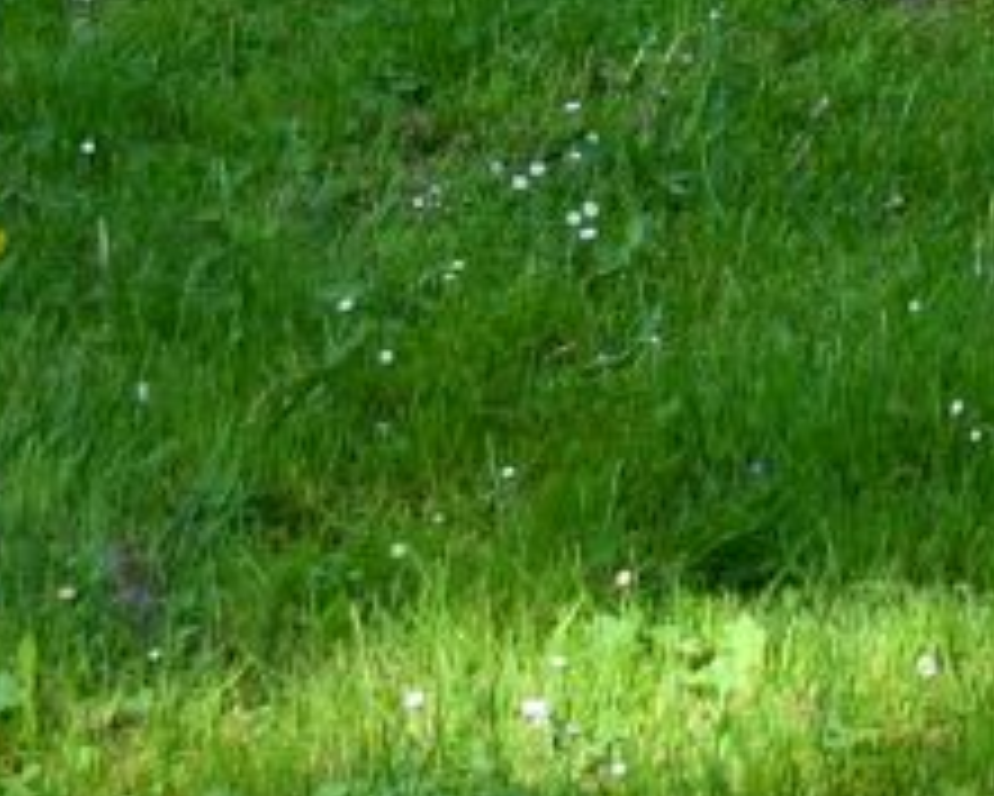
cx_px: 1660
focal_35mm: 275
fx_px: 8094
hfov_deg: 6.9
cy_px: -1340
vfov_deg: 5.4
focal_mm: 30
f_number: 6.3
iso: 200
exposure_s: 1/250
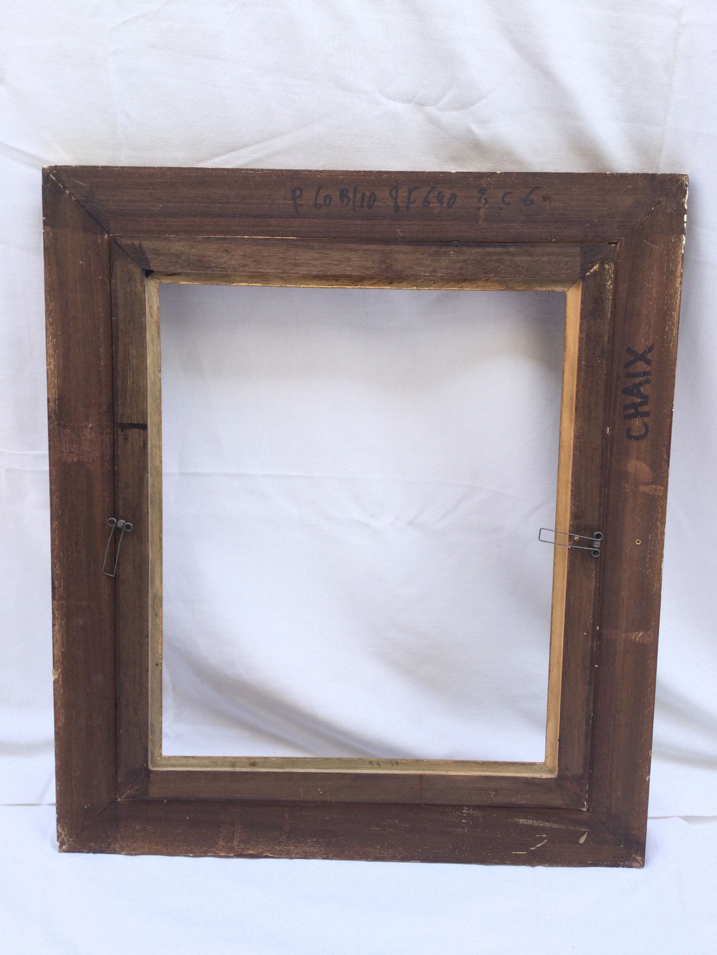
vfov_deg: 58.4
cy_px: 478
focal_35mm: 31
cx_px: 358
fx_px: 856
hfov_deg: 45.4
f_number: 2.4
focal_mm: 3.3
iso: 25
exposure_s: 1/254
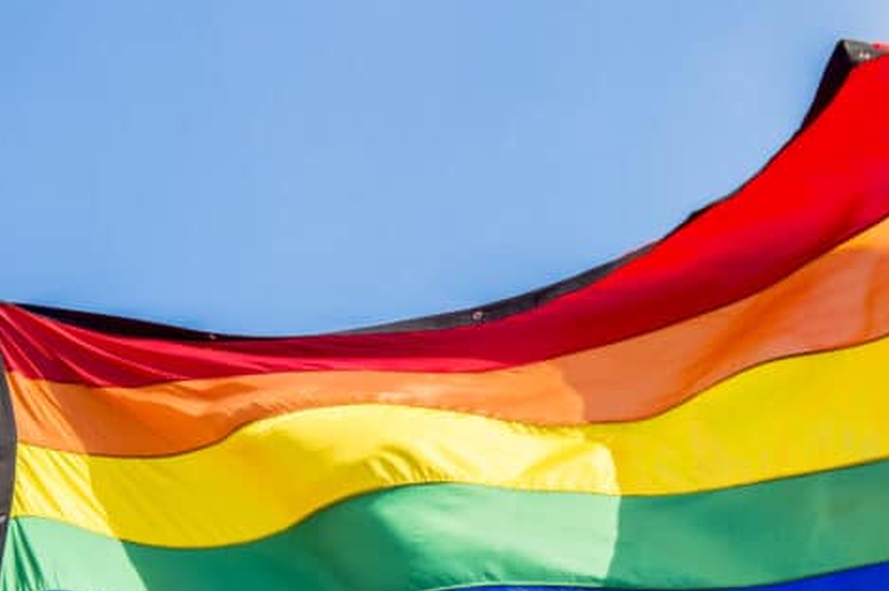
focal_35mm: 101
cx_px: 503
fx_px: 2492
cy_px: 411
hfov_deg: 20.2
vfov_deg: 13.5
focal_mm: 50
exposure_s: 1/500
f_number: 6.3
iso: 200
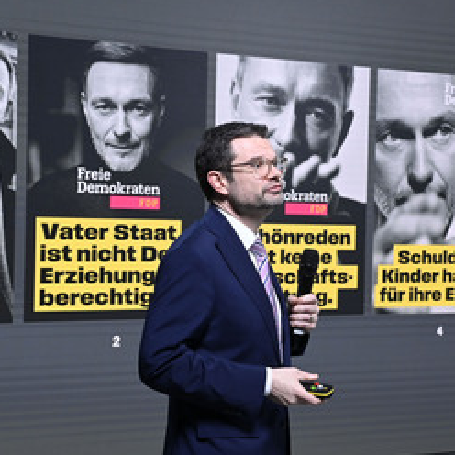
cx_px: 217
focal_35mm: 74
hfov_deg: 23.4
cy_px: 264
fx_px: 1100
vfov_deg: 23.3
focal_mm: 48
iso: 4000
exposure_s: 1/250
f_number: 6.3
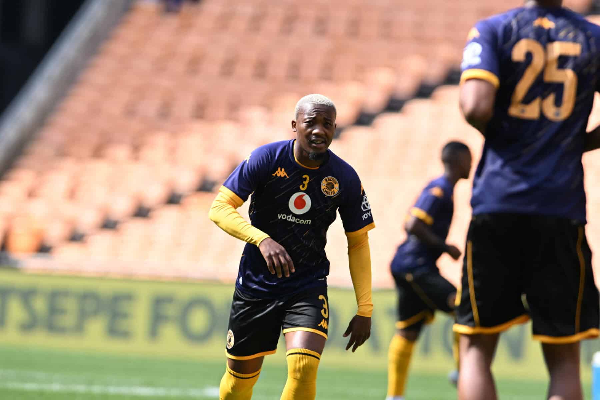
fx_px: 9999
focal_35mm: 600
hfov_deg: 3.4
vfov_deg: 2.3
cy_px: 200
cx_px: 300
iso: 250
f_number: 5.6
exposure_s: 1/1000
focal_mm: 400
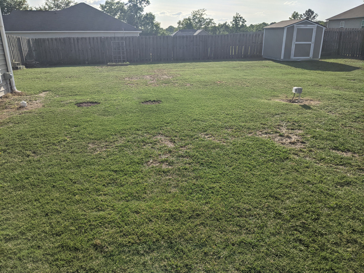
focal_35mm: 27
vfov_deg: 51.3
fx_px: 284
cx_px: 182
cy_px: 136
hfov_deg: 65.3
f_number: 1.8
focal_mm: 4.44
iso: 45
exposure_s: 1/4695
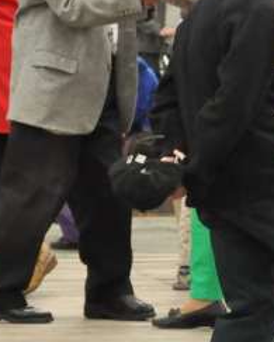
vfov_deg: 4.7
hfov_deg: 3.7
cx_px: 159
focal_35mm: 414
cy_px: 79
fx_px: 4189
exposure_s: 1/400
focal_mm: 70
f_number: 5.3
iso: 2000
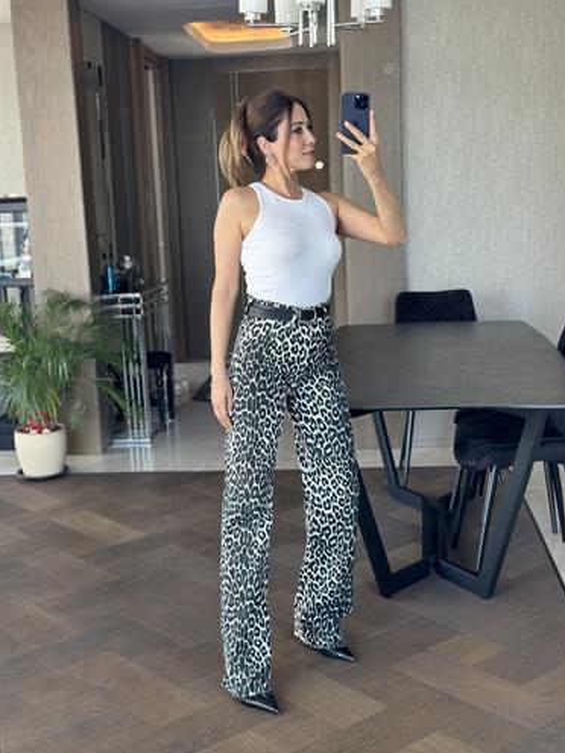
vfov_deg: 38.9
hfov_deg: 29.7
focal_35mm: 49
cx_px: 287
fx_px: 1066
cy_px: 383
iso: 125
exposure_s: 1/72
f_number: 1.78
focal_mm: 6.86
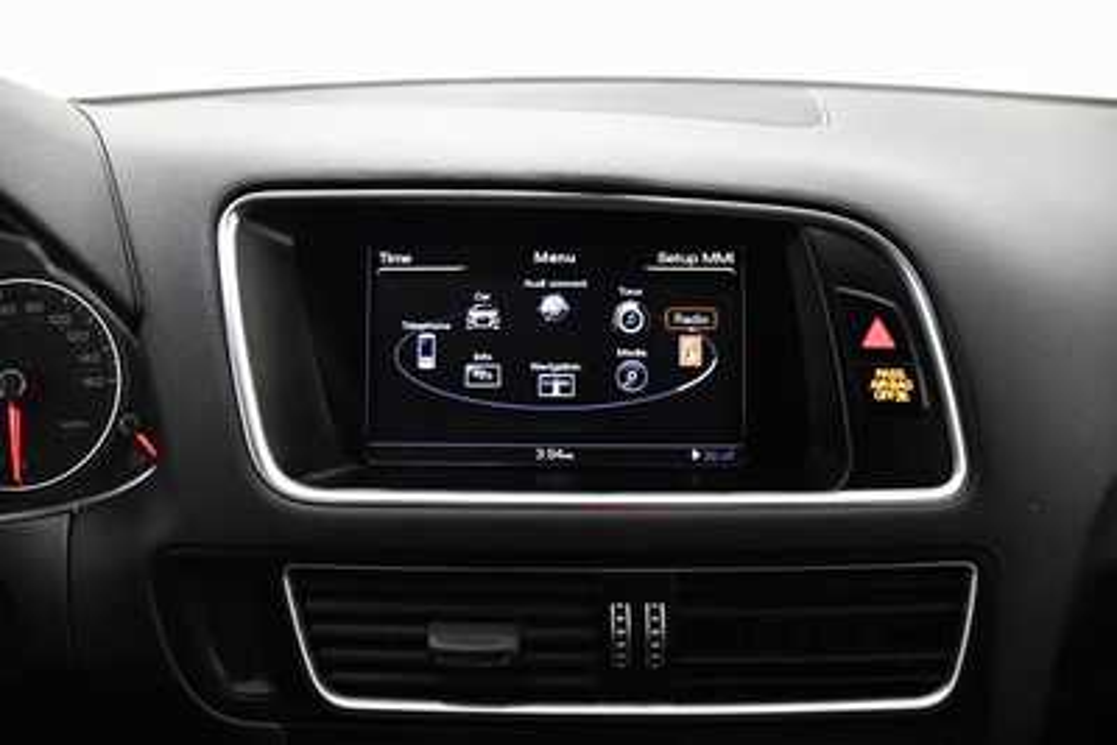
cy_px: 372
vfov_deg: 48.0
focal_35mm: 27
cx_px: 558
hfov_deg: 67.4
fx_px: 838
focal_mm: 18
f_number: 3.5
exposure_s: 1/60
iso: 3200
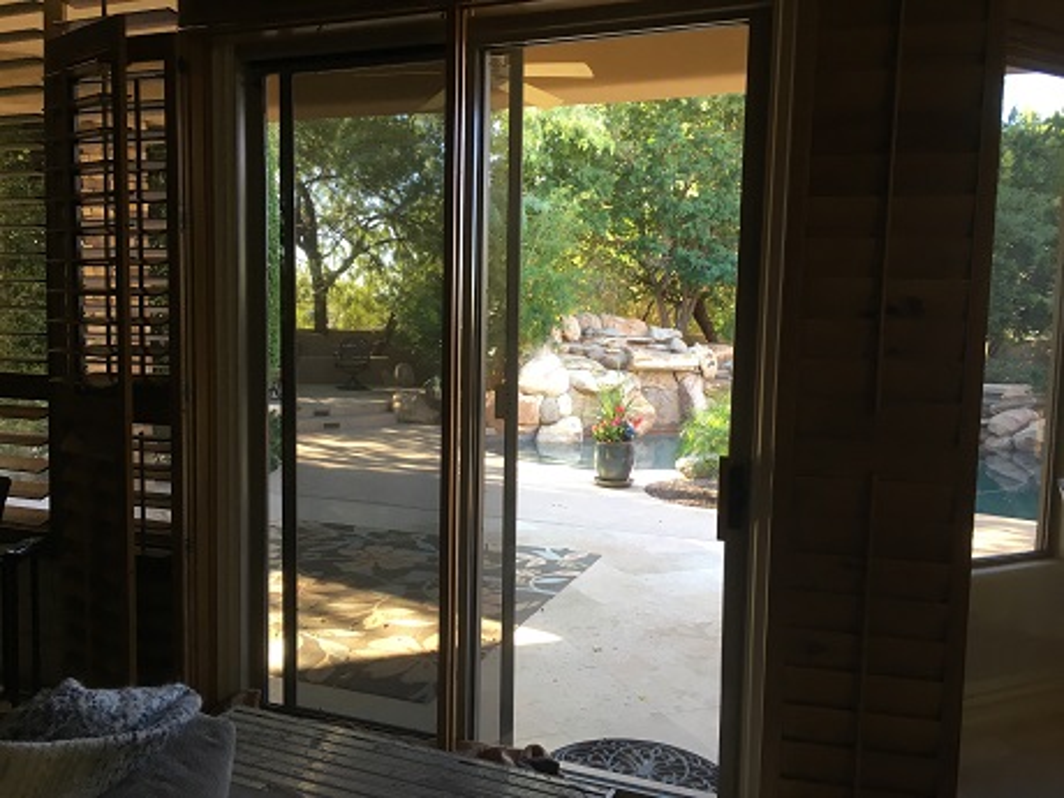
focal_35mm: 29
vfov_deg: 48.2
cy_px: 399
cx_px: 532
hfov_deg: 61.7
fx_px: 891
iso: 50
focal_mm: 4.15
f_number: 2.2
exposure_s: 1/30
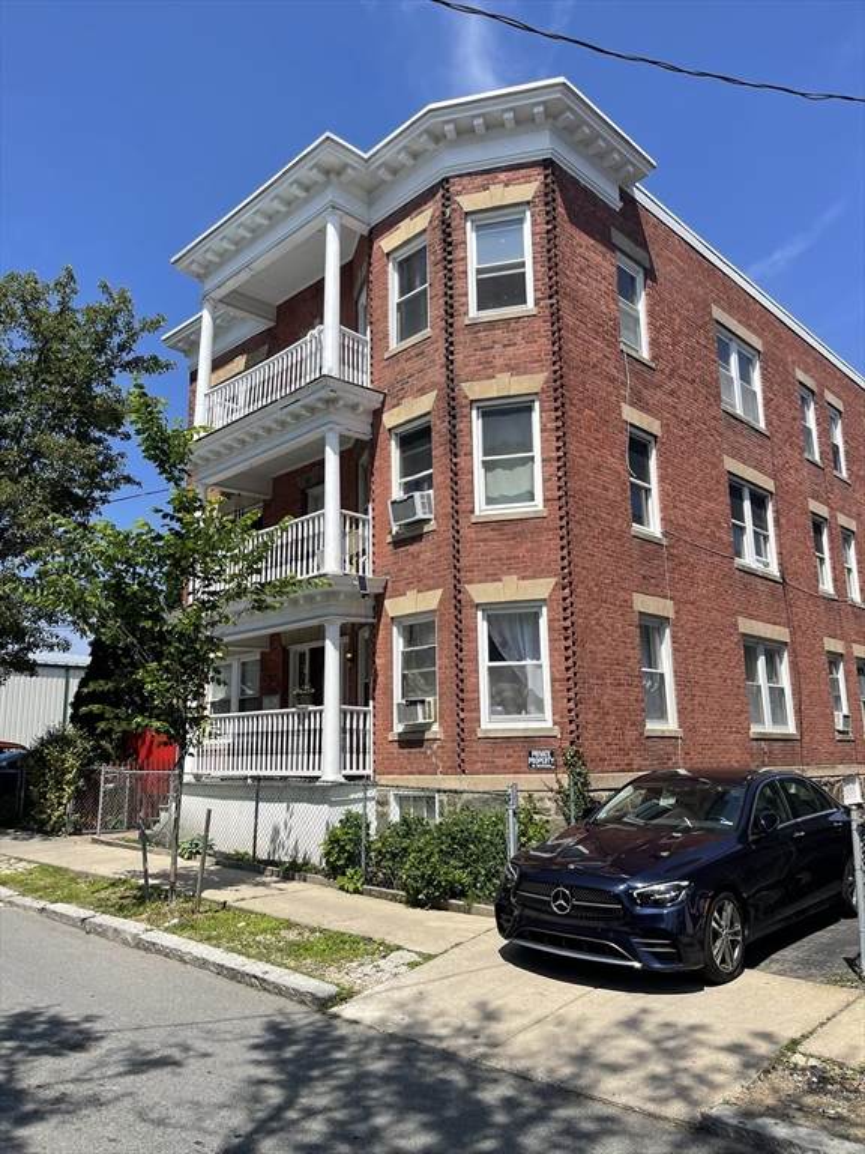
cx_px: 432
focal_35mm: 25
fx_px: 833
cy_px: 577
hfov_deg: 54.9
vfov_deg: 69.4
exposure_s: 1/3344
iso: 32
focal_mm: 5.1
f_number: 1.6
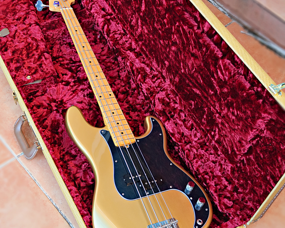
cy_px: 99
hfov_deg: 34.2
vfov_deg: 27.6
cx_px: 143
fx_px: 464
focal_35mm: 55
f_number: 4.5
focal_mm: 26
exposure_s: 1/160
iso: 1000
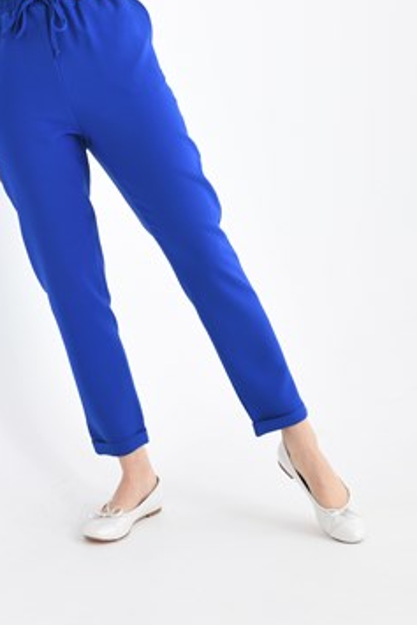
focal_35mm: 77
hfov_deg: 17.6
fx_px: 1336
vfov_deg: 25.9
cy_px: 146
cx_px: 104
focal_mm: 48
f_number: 6.3
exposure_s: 1/125
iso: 160
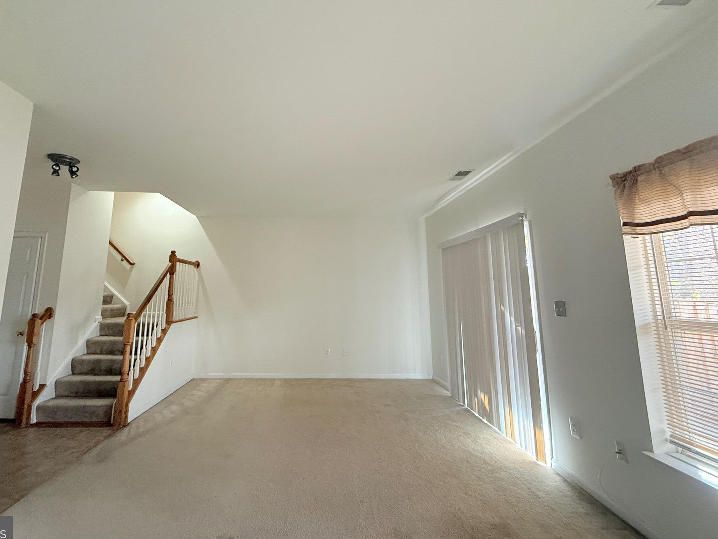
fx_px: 332
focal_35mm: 16
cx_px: 323
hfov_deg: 94.2
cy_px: 241
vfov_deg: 77.9
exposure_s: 1/60
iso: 400
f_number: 2.2
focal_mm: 2.22
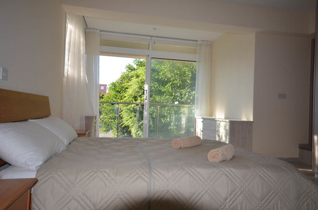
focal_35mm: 24
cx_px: 159
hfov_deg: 73.9
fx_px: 212
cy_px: 105
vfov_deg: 52.9
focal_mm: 16
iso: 200
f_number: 5
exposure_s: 1/200
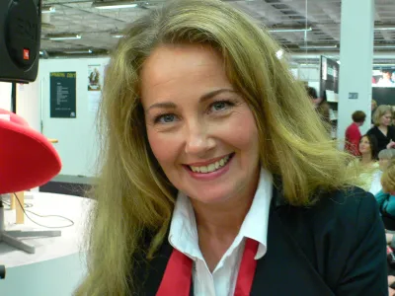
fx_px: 571
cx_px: 198
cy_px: 148
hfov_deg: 38.2
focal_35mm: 50
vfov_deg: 29.1
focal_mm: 6.7
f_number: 2.8
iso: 200
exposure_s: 1/15
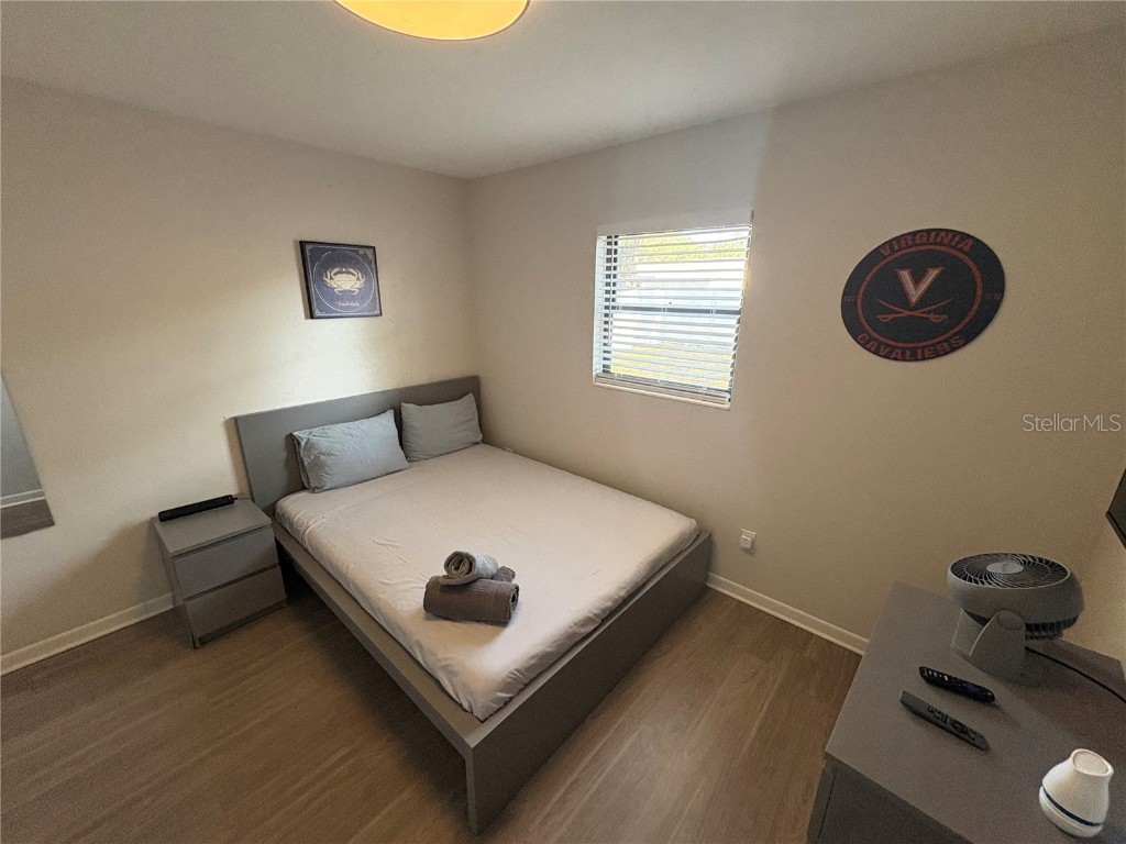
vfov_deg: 85.7
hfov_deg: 102.1
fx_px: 455
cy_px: 422
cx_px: 563
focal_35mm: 14
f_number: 2.2
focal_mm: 2.22
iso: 400
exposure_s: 1/60
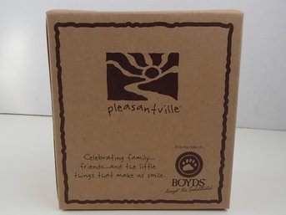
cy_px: 108
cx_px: 143
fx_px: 306
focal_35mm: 37
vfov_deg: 38.6
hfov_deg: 50.2
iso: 320
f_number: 4.7
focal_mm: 6.64
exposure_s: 1/160
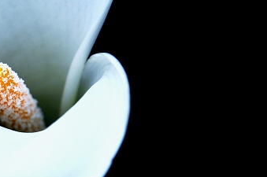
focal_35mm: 301
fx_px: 2231
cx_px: -10
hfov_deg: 6.8
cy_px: 146
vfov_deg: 4.5
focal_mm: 85
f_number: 5.6
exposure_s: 1/500
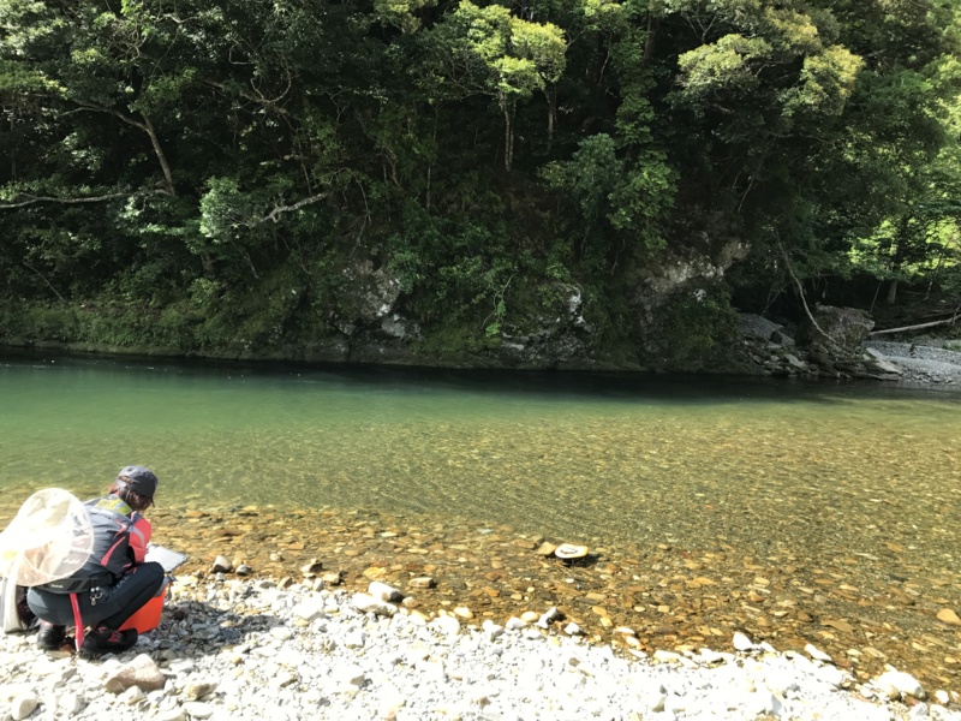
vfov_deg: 49.7
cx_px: 480
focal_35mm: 28
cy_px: 360
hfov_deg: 63.4
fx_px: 777
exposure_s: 1/322
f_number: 1.8
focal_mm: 3.99
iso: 20
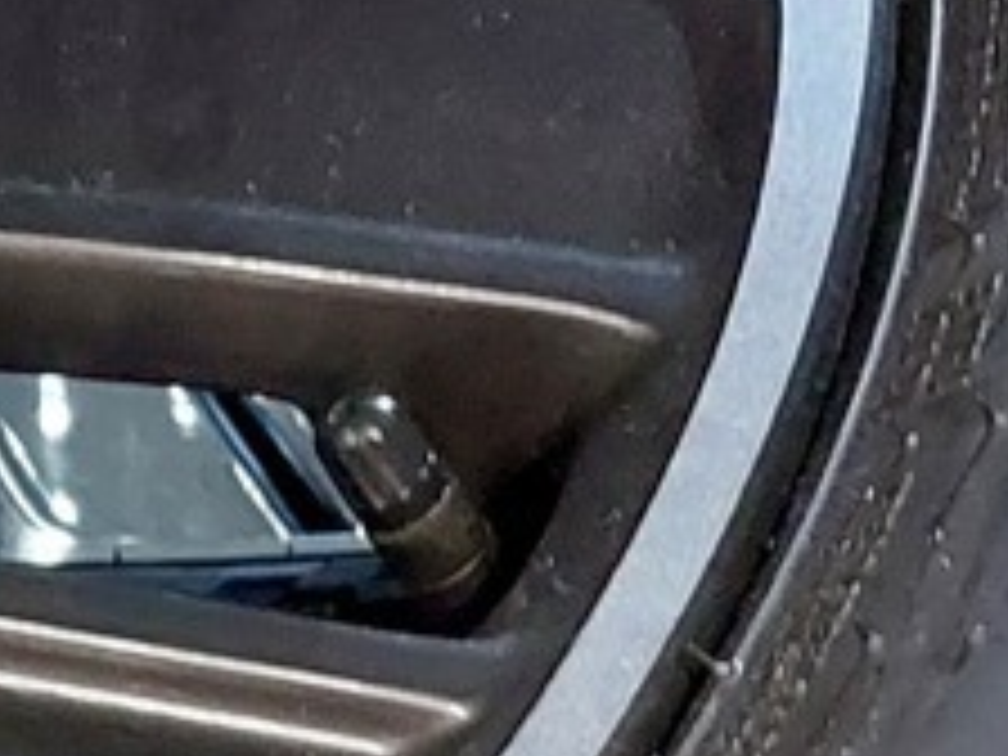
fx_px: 4688
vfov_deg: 9.0
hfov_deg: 11.3
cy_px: 1026
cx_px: -918
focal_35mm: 161
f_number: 1.8
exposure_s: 1/25
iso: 640
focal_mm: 5.23
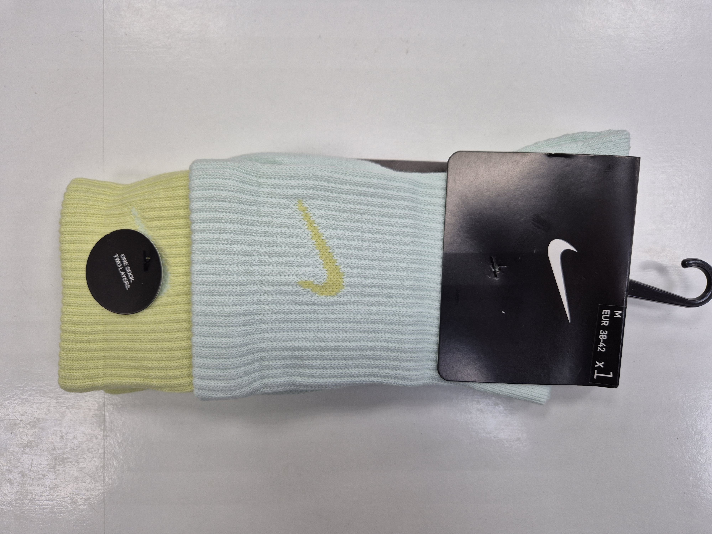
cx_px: 356
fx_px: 473
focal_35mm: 23
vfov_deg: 58.9
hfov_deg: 73.9
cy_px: 267
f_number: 1.8
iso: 50
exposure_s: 1/100
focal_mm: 5.4
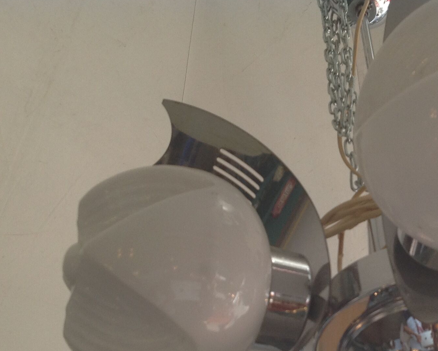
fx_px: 856
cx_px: 363
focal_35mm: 66
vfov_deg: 22.6
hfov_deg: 28.0
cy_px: 308
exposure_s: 1/234
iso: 50
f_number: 2.4
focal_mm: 4.28
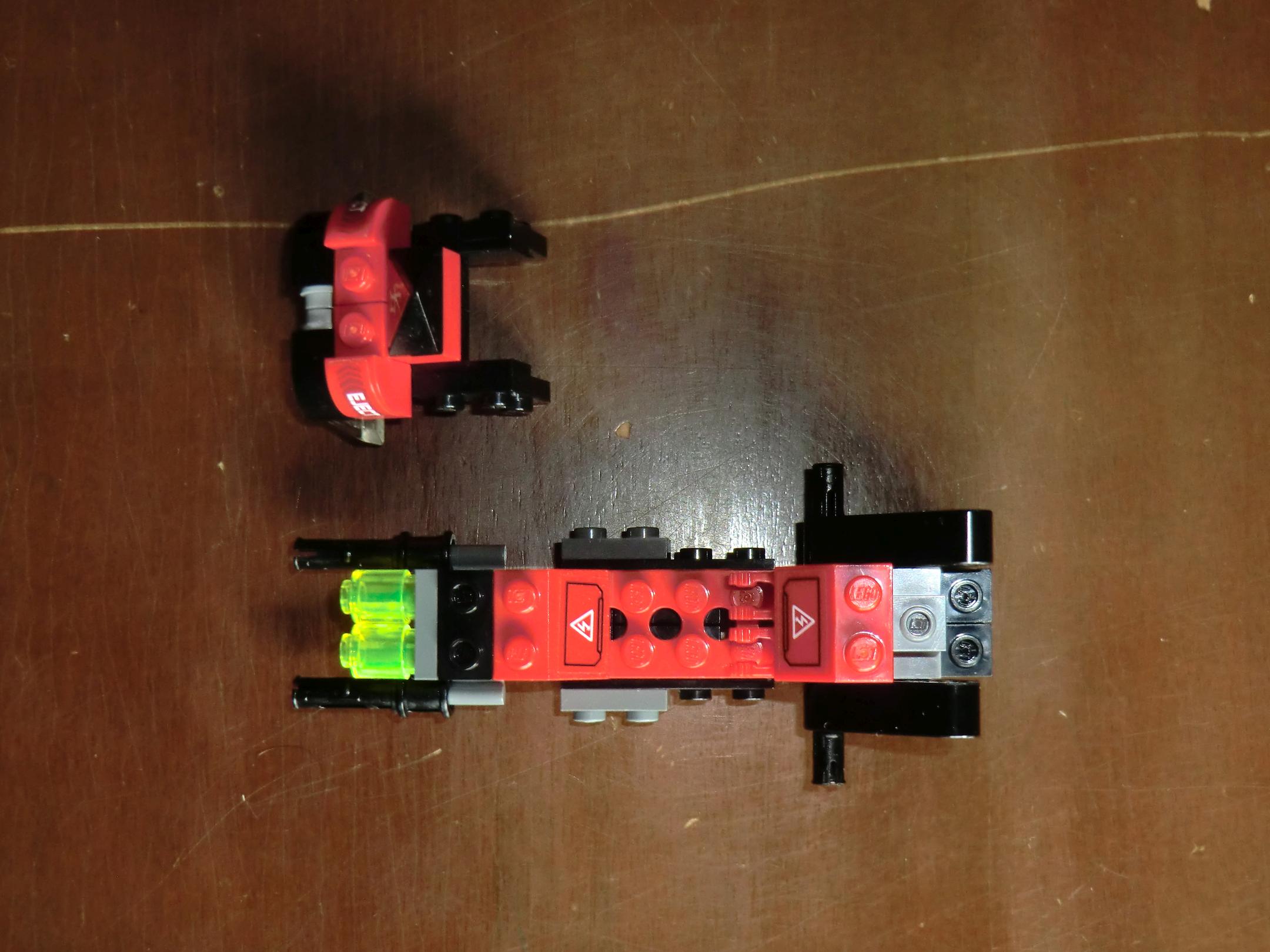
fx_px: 1724
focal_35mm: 47
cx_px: 635
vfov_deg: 30.9
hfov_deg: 40.4
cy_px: 476
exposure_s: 1/8
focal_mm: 8.4
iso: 400
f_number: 4
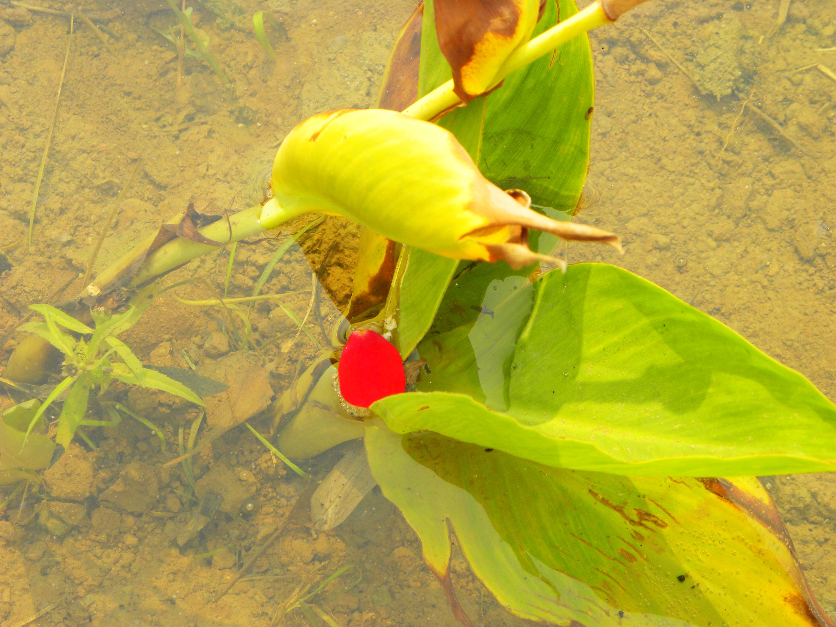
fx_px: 3912
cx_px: 418
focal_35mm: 162
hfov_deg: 12.2
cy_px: 314
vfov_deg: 9.2
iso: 64
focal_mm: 28.8
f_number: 4.5
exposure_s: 1/205
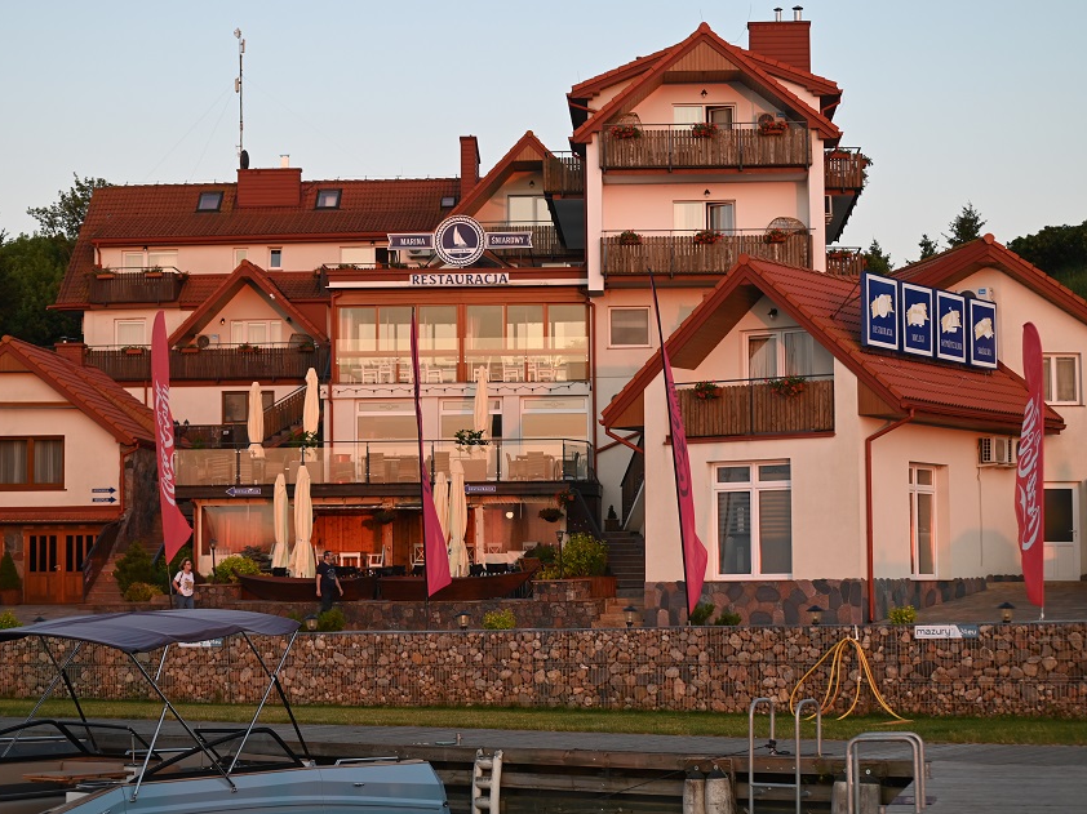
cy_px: 408
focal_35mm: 76
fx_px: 2386
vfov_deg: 19.4
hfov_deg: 25.7
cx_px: 513
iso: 400
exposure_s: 1/250
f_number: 4.5
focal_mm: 70
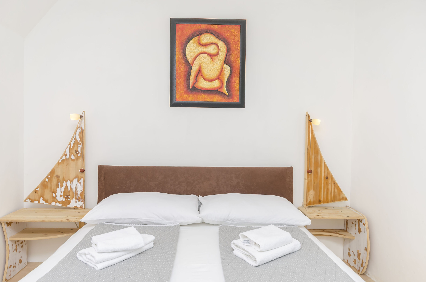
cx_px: 213
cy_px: 141
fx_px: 266
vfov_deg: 55.9
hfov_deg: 77.4
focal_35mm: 22
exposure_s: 1/100
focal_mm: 15
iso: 100
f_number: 9
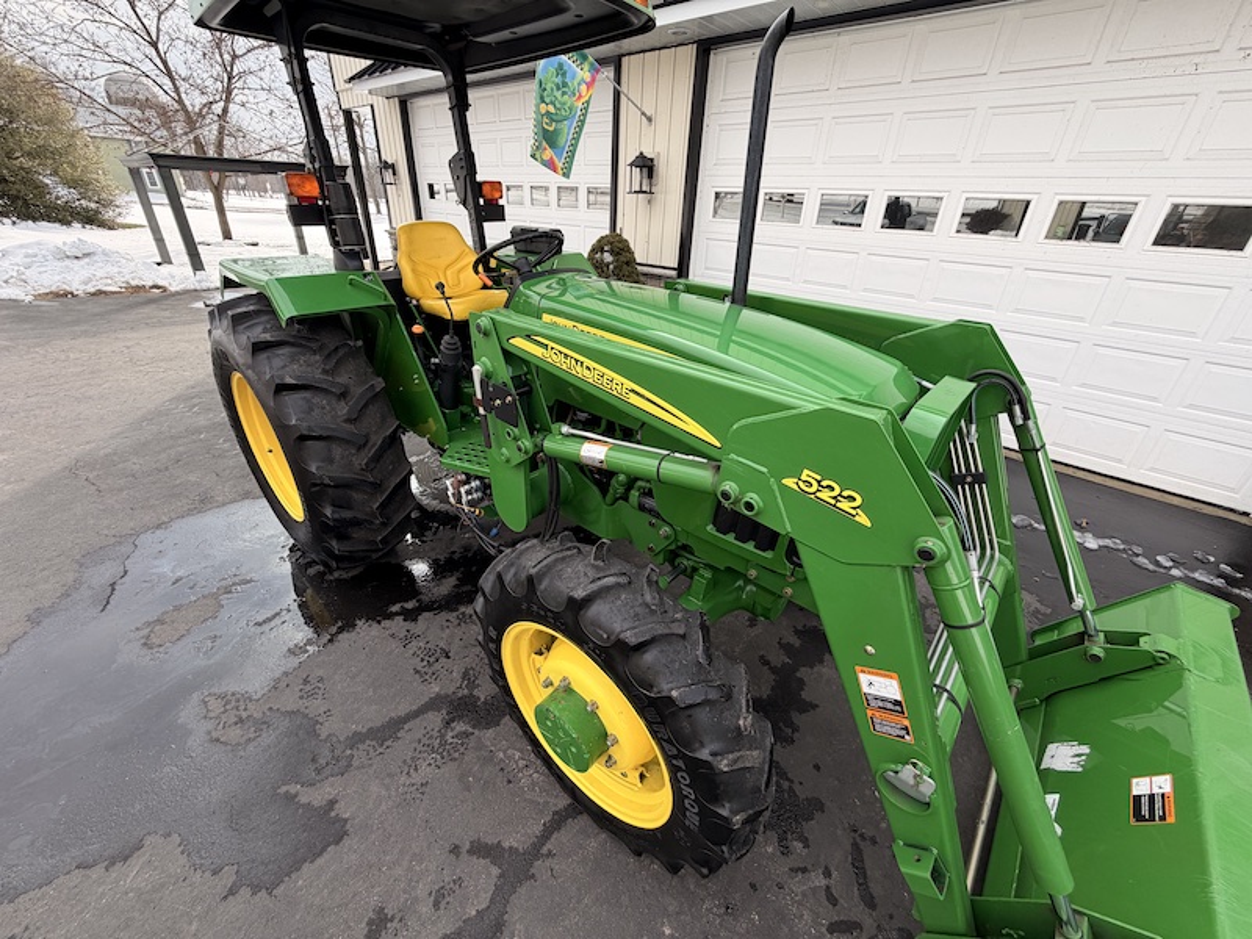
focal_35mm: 14
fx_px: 506
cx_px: 626
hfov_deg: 102.1
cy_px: 470
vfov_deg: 85.7
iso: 50
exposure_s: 1/502
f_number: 2.2
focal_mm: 2.22
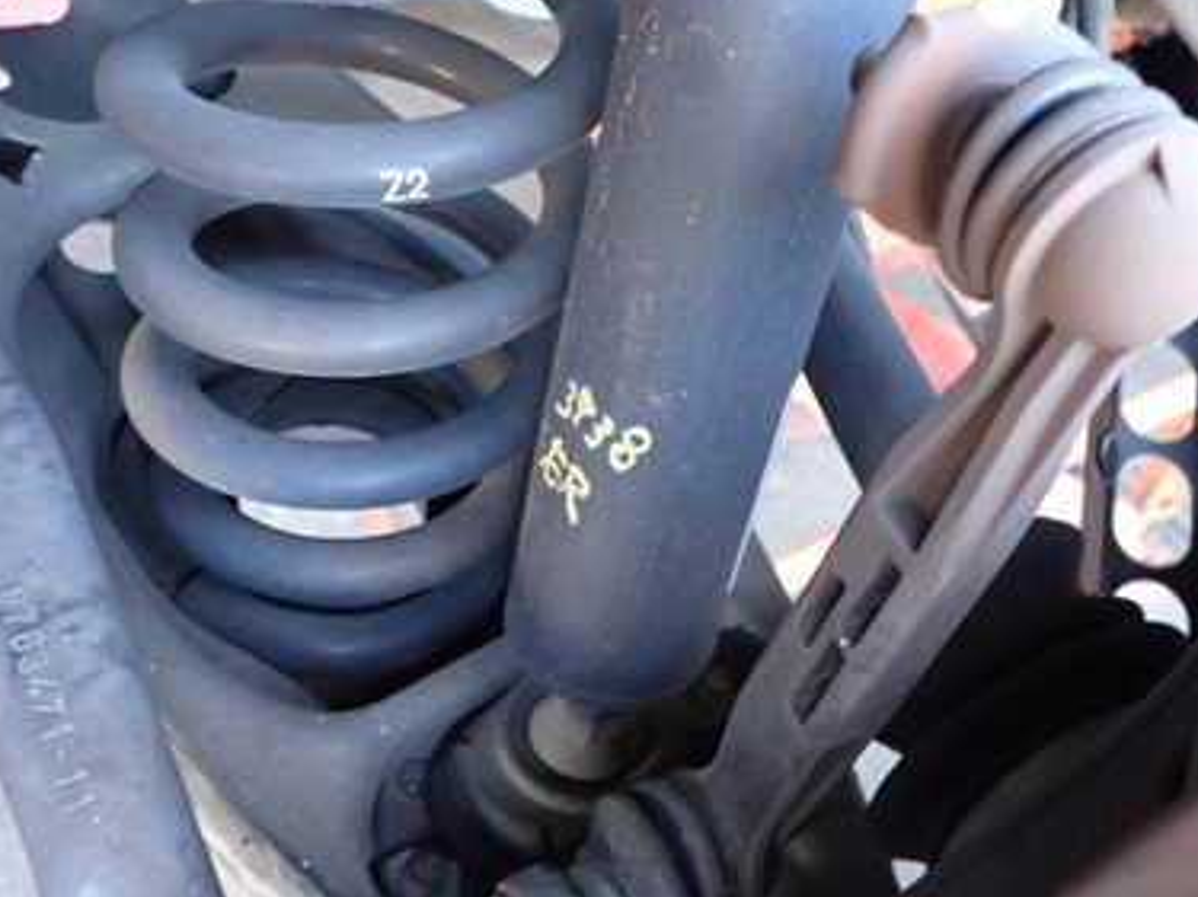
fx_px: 1384
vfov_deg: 35.8
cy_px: 345
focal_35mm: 40
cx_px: 879
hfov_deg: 45.4
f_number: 2
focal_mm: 4.5
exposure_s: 1/30
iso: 400
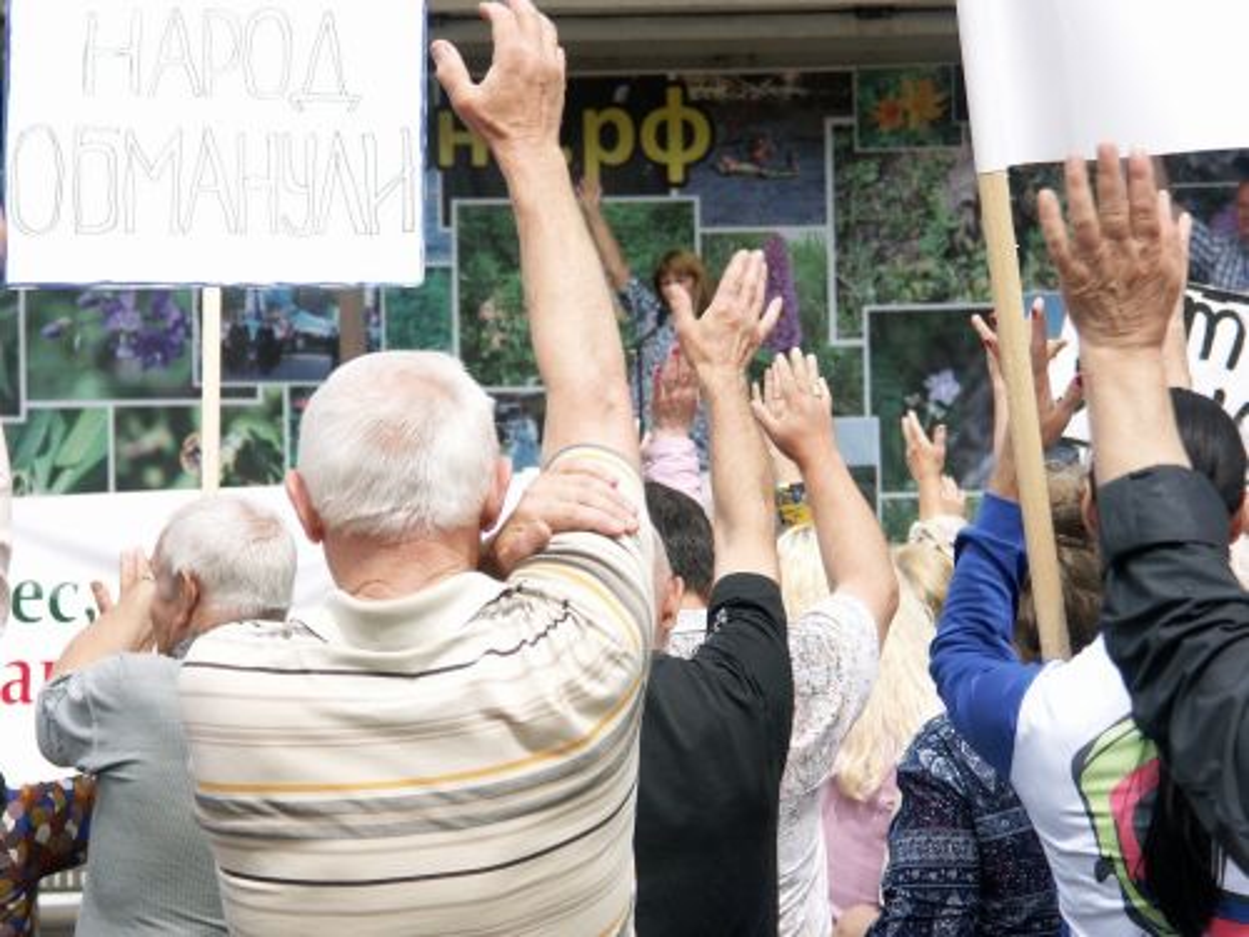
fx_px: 6567
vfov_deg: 8.2
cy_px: 468
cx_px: 624
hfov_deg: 10.9
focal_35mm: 182
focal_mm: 46.36
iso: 64
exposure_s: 1/250
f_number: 5
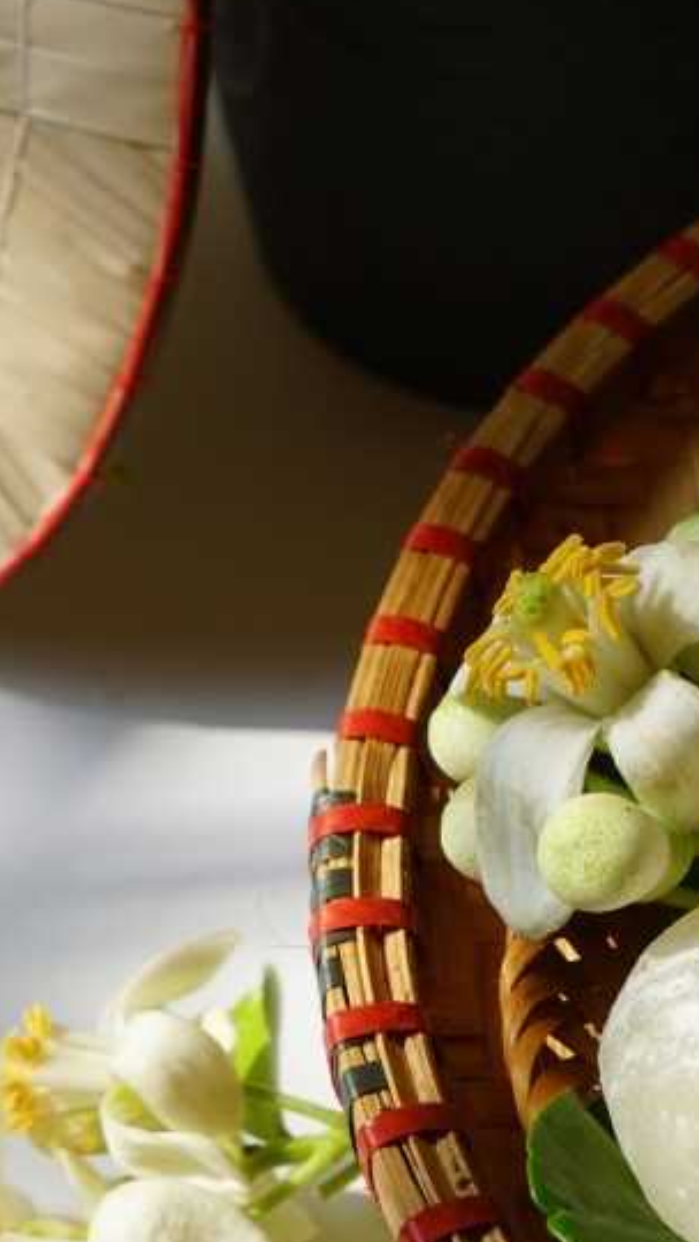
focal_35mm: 110
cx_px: 1196
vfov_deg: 19.3
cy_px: 954
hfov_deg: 10.5
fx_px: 3622
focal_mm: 35
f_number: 7.1
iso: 320
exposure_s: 1/250
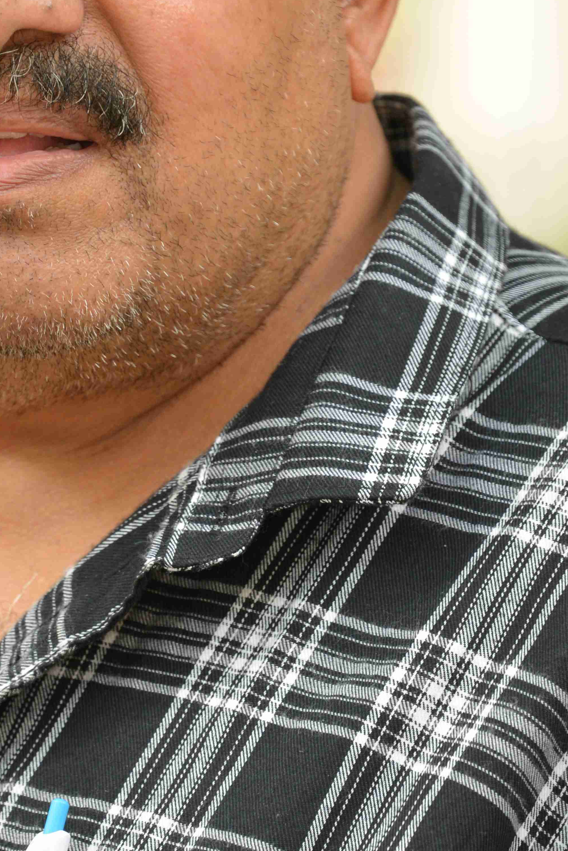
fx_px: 9839
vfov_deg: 5.0
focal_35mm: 416
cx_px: 203
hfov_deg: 3.3
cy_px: 358
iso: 640
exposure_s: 1/60
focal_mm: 170
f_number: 5.6
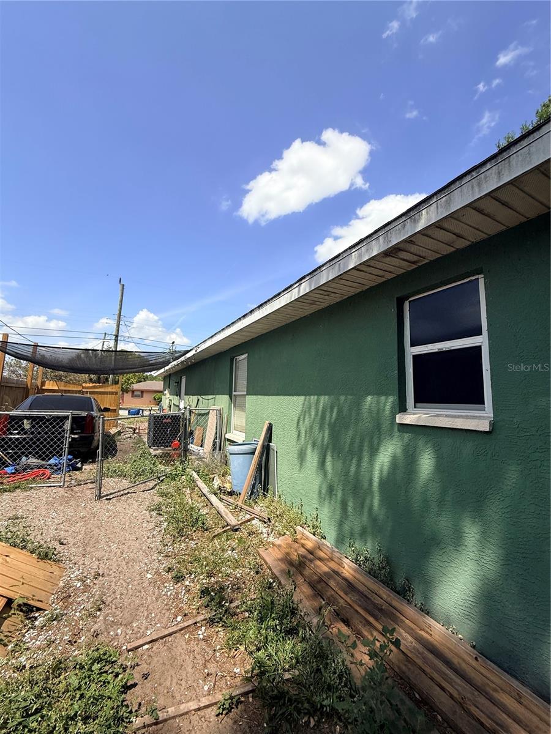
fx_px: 297
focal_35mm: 14
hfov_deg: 85.7
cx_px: 276
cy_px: 367
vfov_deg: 102.1
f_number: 2.2
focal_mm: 2.22
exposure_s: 1/1848
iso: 50
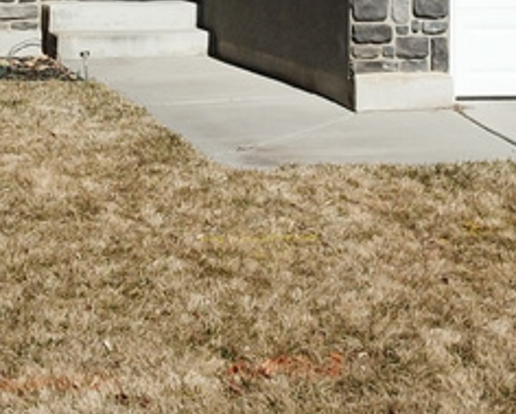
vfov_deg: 13.5
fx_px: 1681
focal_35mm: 110
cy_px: -120
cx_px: 208
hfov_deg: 17.4
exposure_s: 1/2364
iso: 100
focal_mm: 4.73
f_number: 2.2
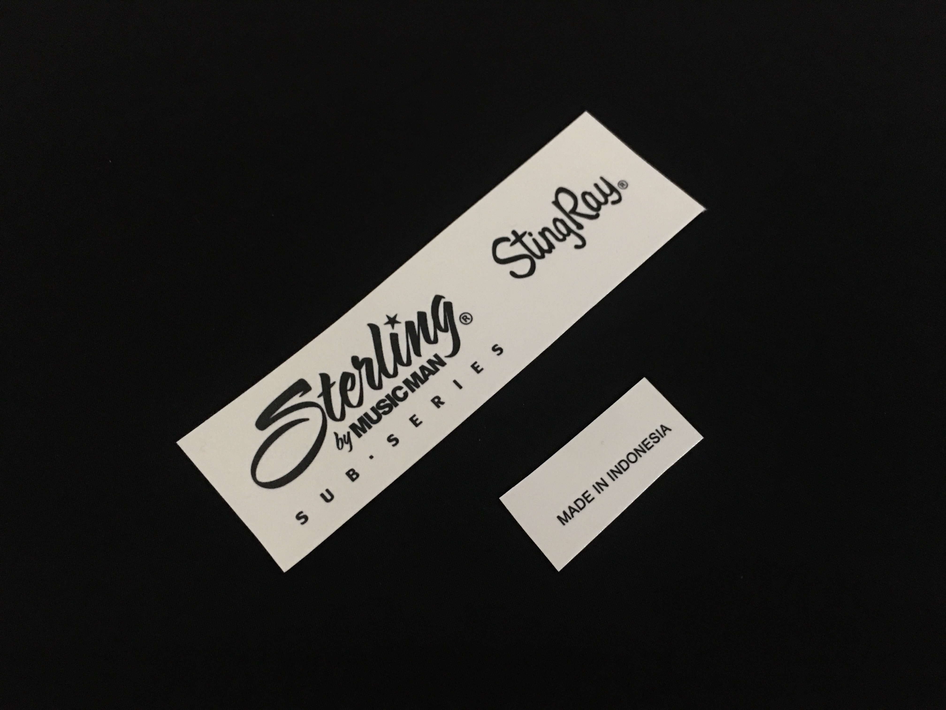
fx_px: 793
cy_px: 355
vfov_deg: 48.2
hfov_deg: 61.7
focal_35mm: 29
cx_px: 473
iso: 125
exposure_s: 1/8
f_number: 2.2
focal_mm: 4.15
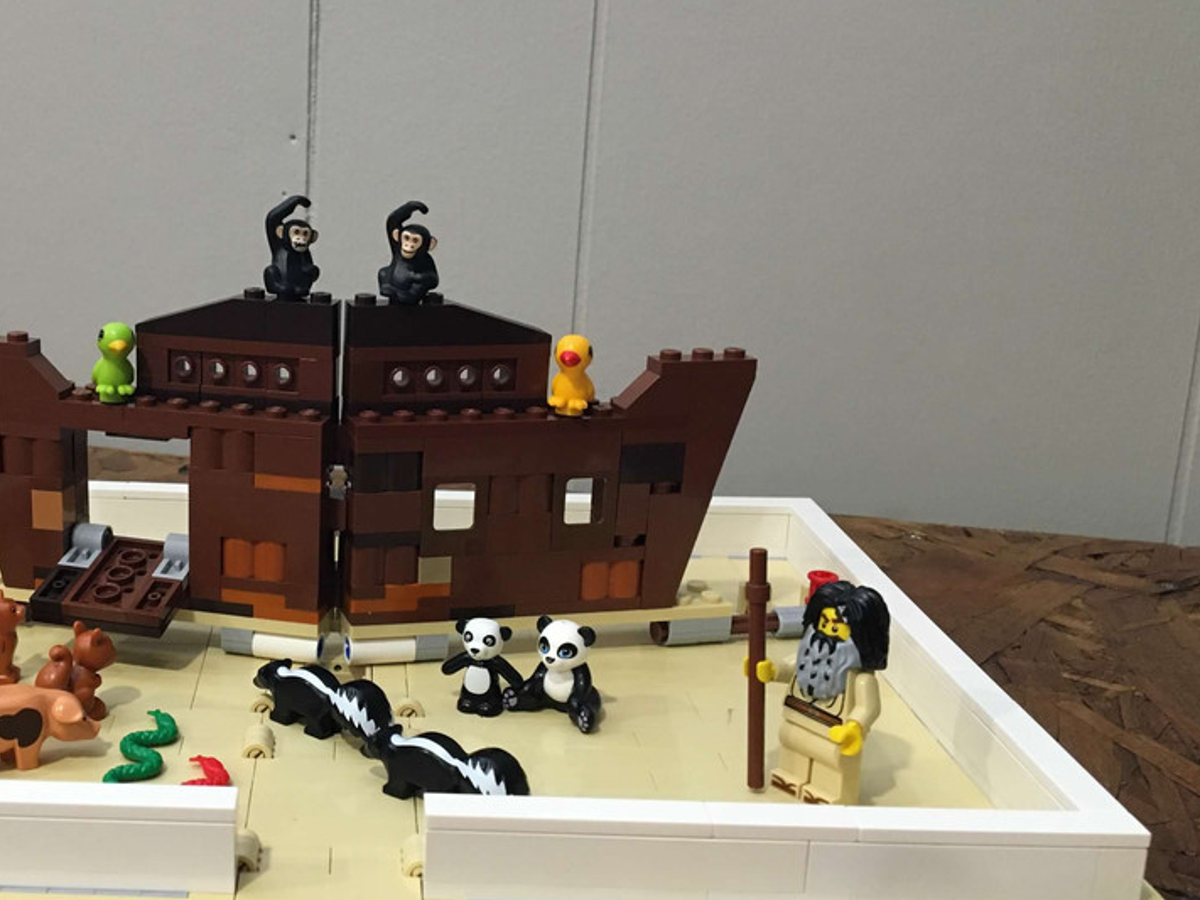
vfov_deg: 42.9
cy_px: 483
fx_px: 1144
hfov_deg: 53.2
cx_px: 316
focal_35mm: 33
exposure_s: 1/30
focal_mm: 4.15
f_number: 2.2
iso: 160
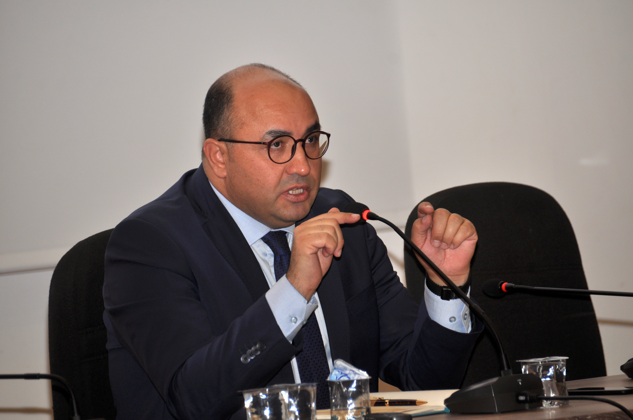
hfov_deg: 4.9
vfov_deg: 3.3
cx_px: 316
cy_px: 210
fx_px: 7376
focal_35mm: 420
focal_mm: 280
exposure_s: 1/60
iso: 200
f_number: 5.6
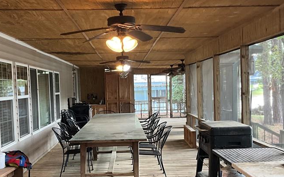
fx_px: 372
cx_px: 113
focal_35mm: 48
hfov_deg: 41.6
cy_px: 111
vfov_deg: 26.8
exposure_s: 1/60
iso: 125
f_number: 1.8
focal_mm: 3
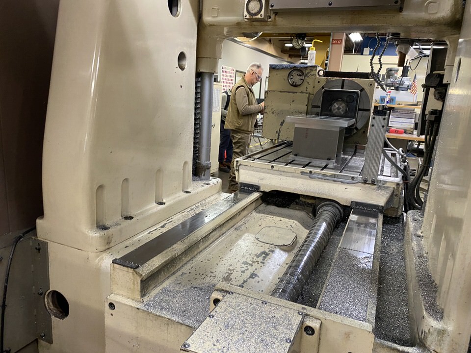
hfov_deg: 67.3
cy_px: 176
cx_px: 236
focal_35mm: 26
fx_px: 354
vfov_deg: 53.1
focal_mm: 4.25
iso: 200
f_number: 1.8
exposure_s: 1/60
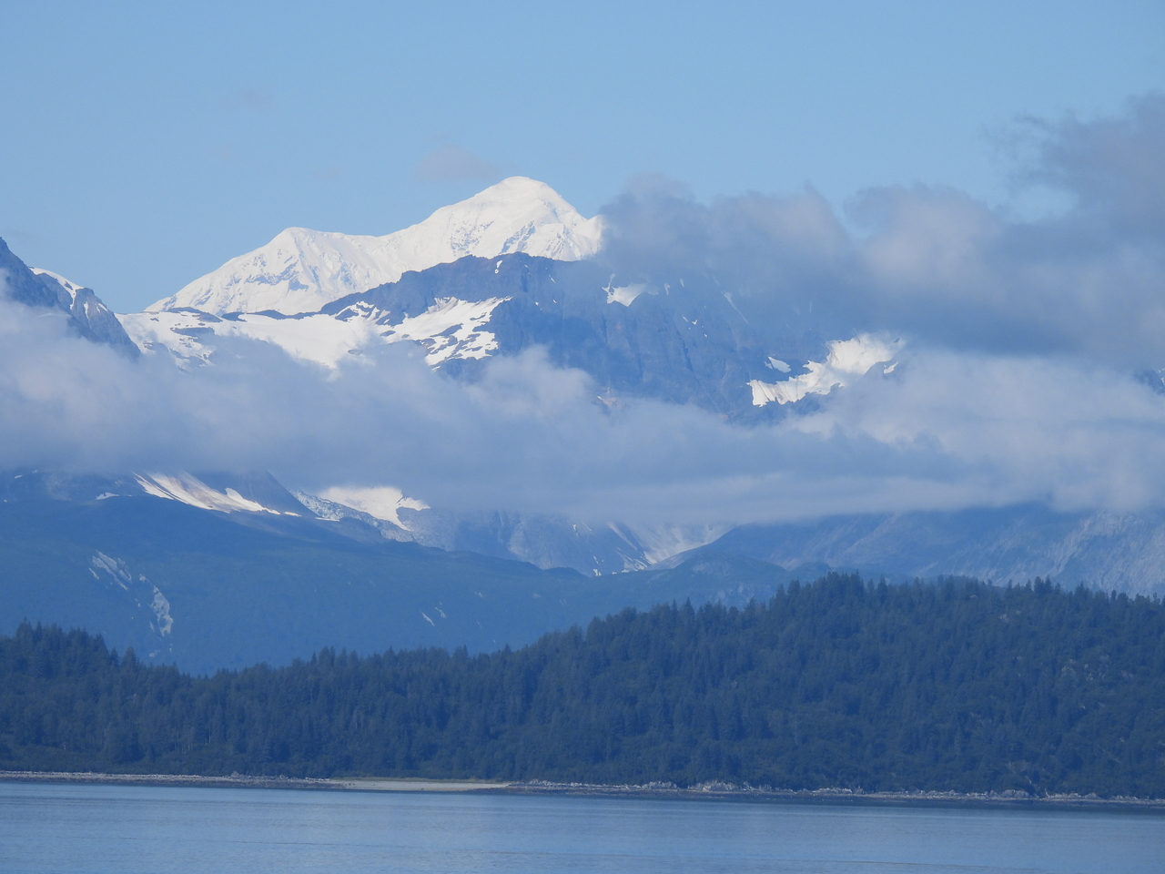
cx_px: 582
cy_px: 437
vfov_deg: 5.0
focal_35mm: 300
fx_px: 10096
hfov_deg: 6.6
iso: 100
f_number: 5
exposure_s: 1/1250
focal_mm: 53.5
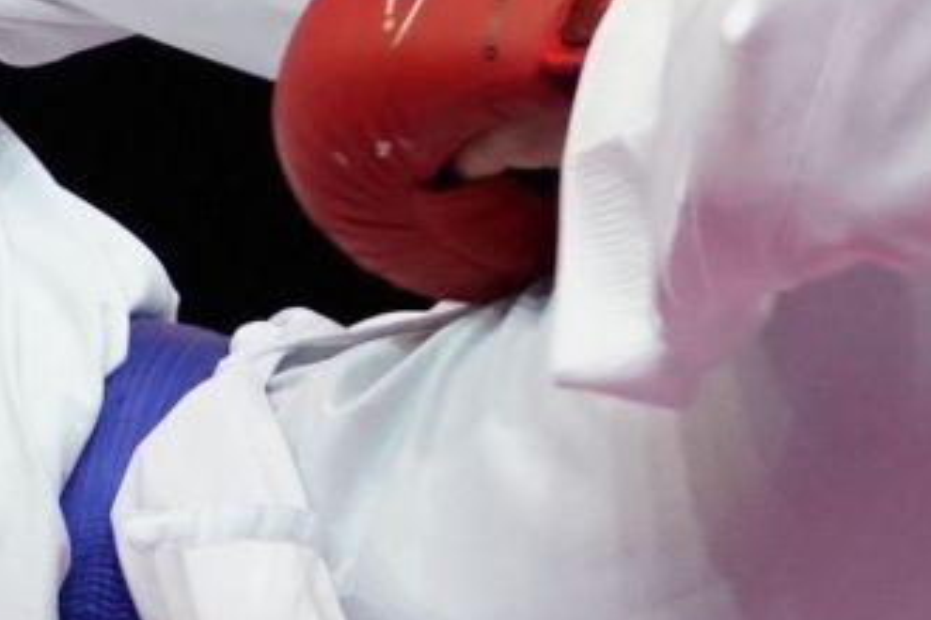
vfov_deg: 1.1
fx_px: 31341
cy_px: 175
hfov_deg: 1.7
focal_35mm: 1212
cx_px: 415
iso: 2500
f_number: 2.8
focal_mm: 148
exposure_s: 1/1000
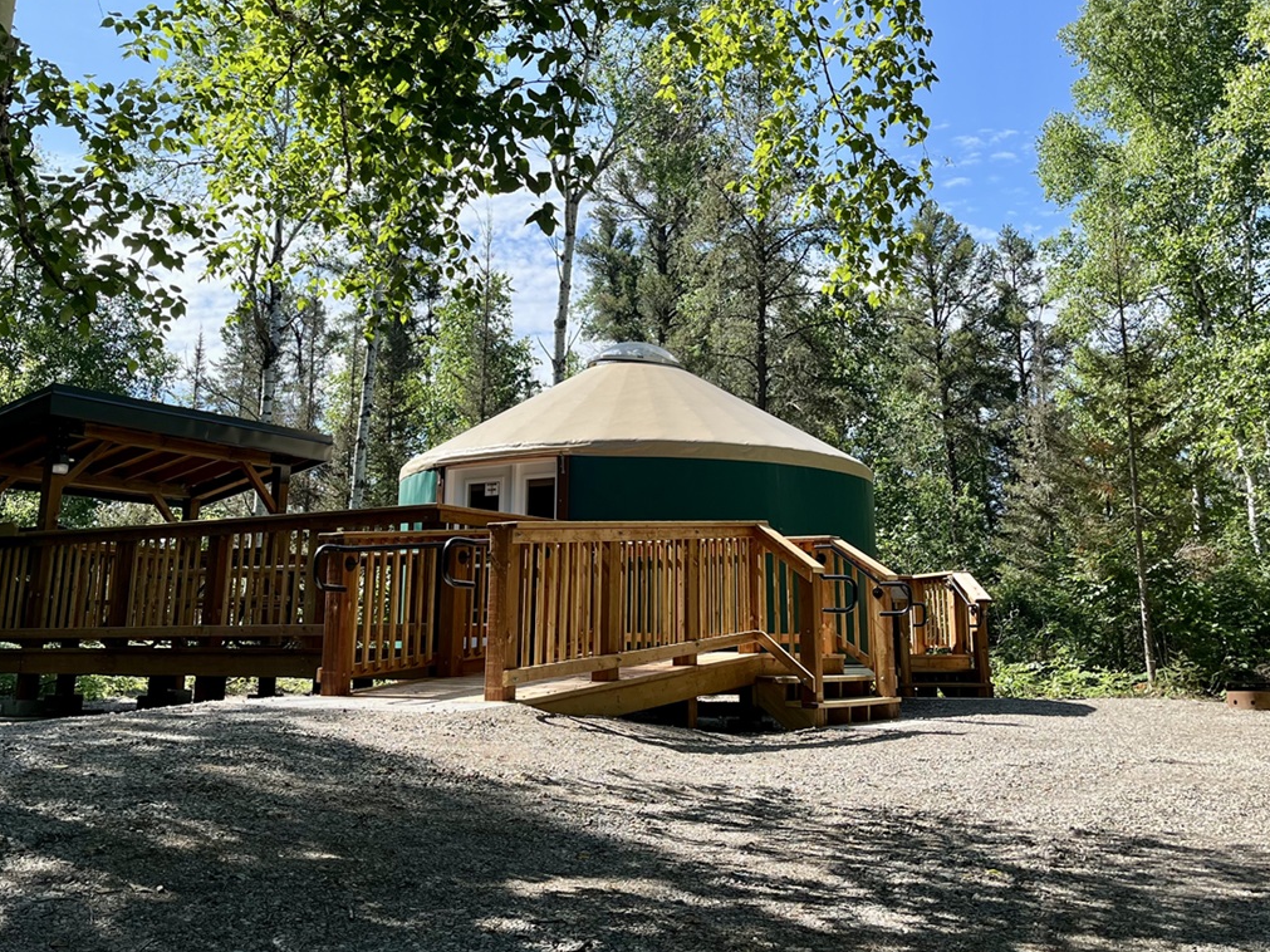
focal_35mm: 36
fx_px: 1321
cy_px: 303
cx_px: 609
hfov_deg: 51.3
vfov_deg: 39.1
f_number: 1.6
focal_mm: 5.1
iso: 50
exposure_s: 1/1862
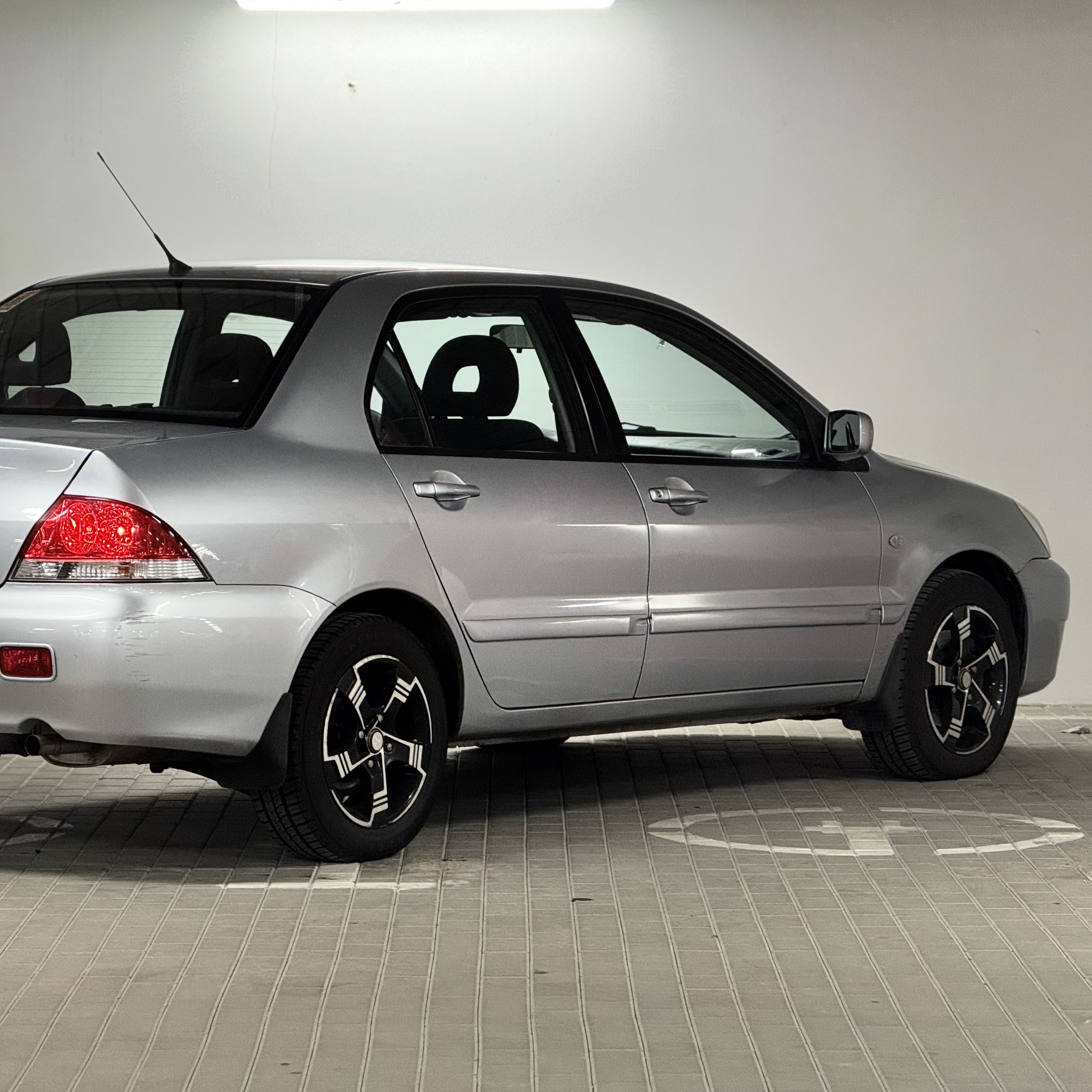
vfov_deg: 12.3
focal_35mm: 142
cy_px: 545
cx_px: 365
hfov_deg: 12.3
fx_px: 5068
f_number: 2.8
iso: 250
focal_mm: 15.66
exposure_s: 1/50
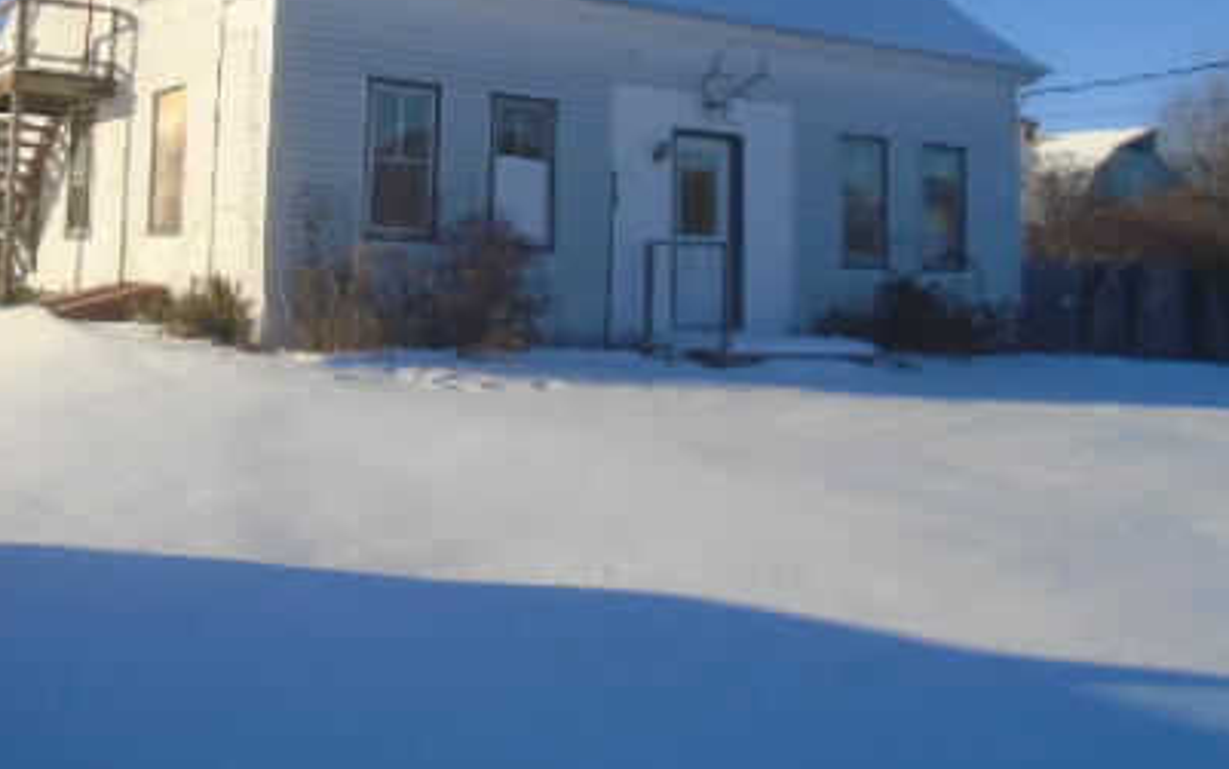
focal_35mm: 44
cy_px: 98
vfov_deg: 28.3
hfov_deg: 44.2
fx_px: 1474
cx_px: 359
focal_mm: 4.6
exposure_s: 1/200
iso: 100
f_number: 8
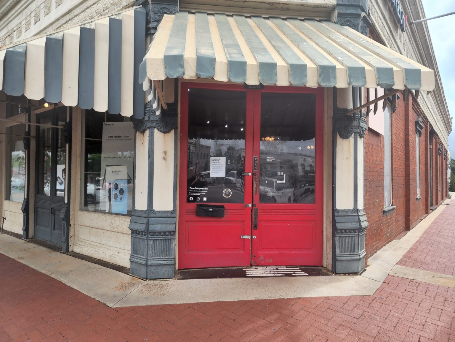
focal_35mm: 23
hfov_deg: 73.9
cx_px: 228
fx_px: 302
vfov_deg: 58.9
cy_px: 171
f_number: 1.8
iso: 12
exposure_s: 1/423
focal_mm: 6.4
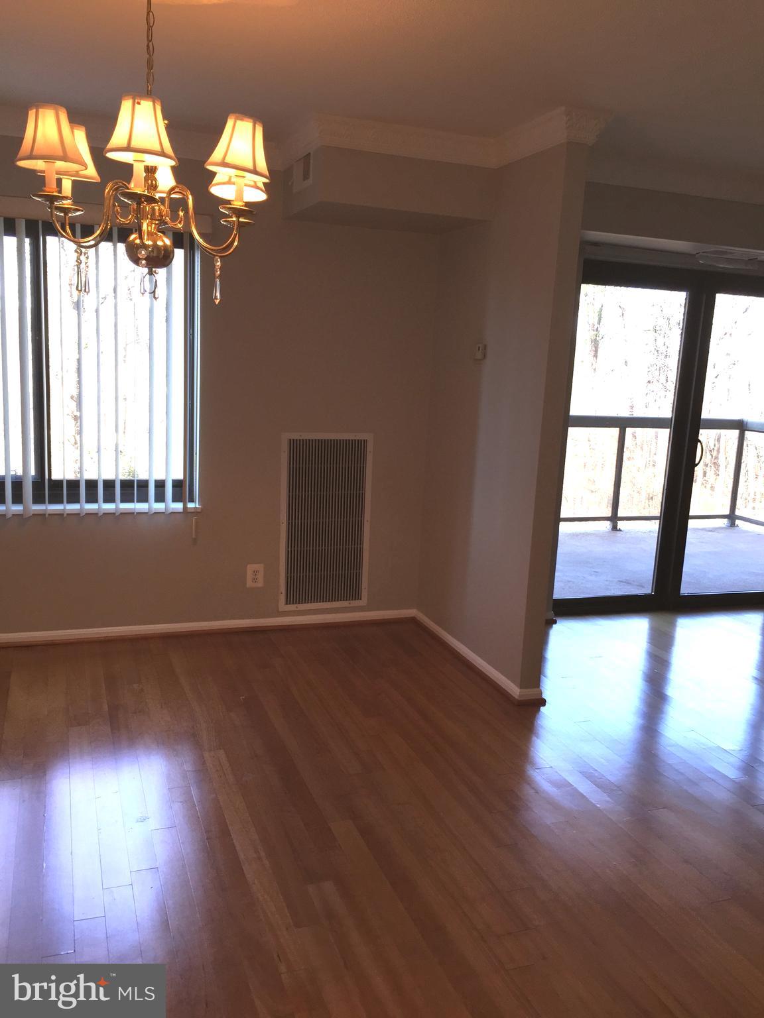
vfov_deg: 61.7
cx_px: 382
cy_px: 509
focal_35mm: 29
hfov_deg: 48.2
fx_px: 853
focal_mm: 4.15
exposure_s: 1/60
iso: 32
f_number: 2.2
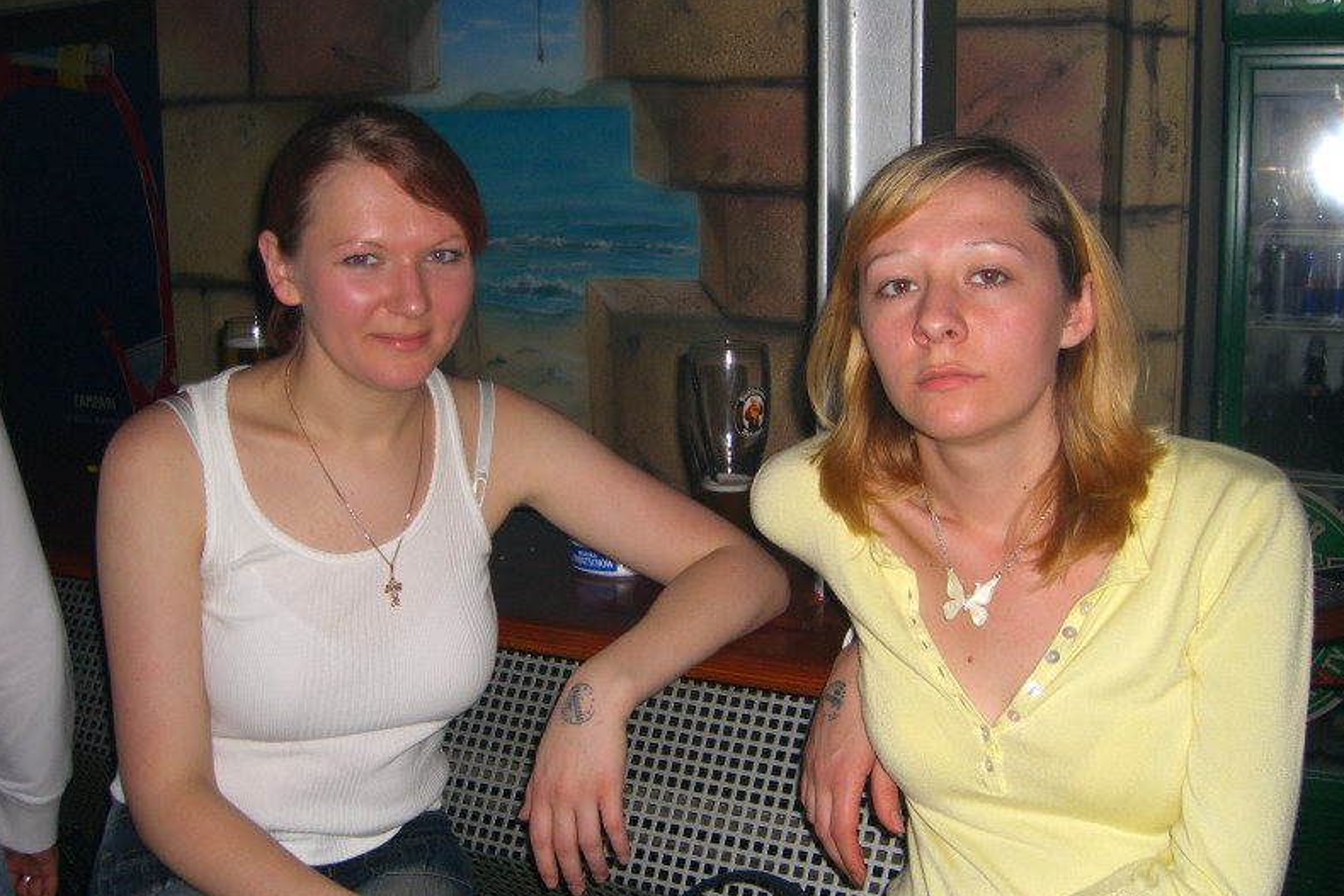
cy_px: 474
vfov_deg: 33.4
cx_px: 675
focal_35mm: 40
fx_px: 1494
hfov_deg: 48.5
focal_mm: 7.9
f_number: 2.8
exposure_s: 1/60
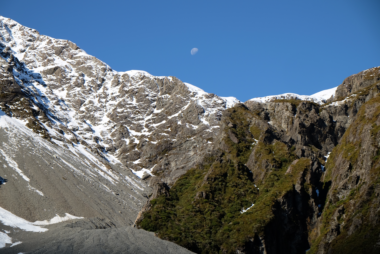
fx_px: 876
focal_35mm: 83
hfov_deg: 24.5
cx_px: 190
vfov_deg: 16.5
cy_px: 127
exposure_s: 1/420
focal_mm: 55
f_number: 7.1
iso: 200
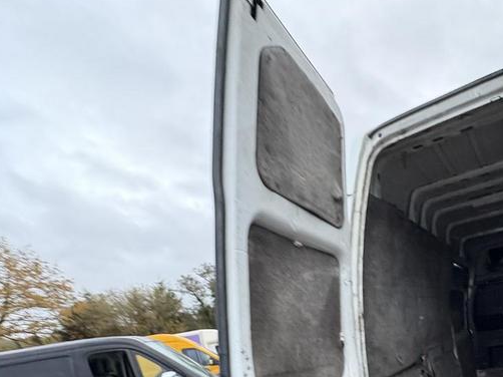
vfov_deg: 49.6
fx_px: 363
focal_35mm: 25
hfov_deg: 67.0
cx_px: 347
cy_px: 330
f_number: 2.2
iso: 320
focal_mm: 2.22
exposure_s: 1/60
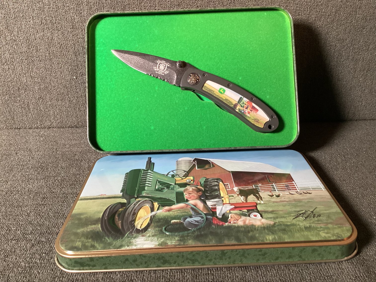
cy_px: 141
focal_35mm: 31
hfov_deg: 58.3
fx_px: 337
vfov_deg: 45.4
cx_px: 188
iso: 320
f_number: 2.4
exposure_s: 1/50
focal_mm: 3.3
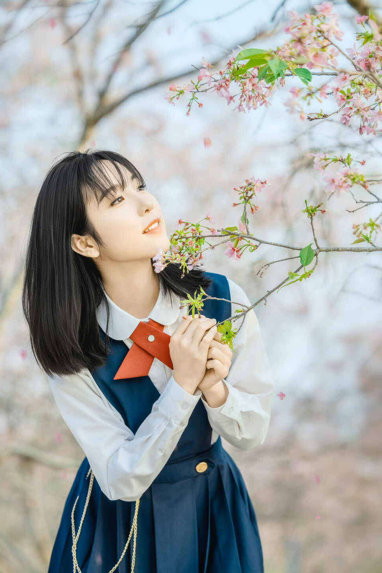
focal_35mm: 124
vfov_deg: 16.5
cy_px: 293
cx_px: 203
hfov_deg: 11.1
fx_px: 1974
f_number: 2.8
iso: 50
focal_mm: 115
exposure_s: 1/160
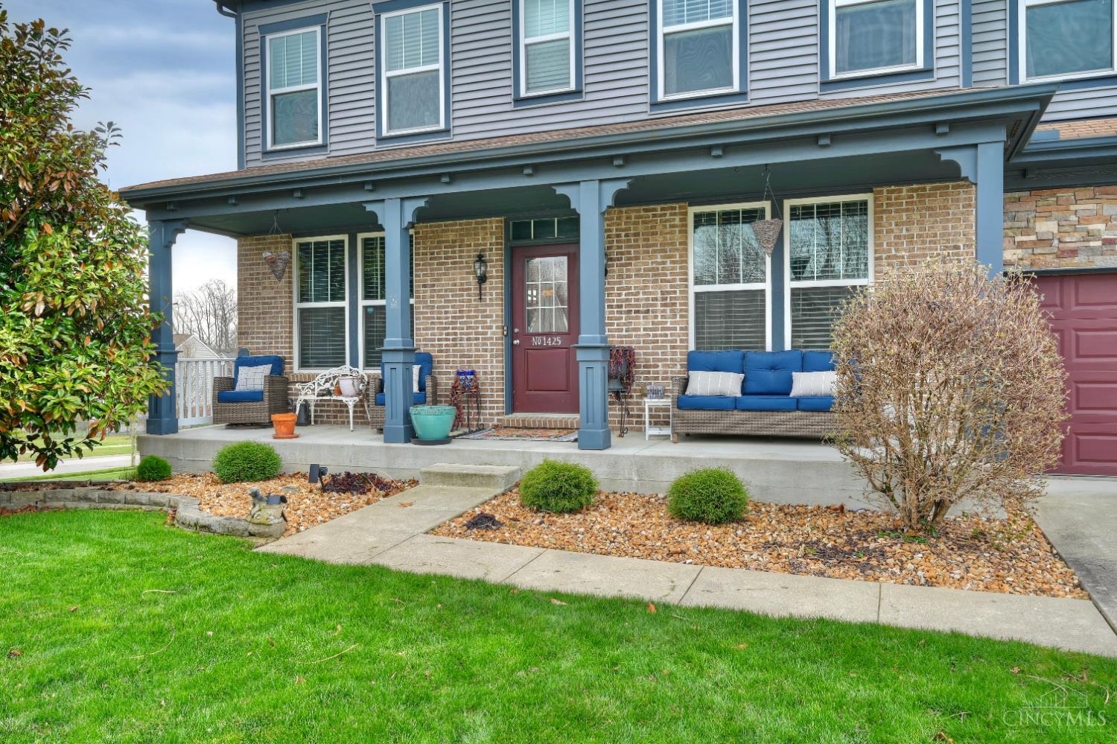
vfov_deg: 50.4
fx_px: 791
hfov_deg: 70.5
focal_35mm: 26
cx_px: 558
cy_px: 372
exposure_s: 1/20
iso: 100
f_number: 11
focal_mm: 25.5
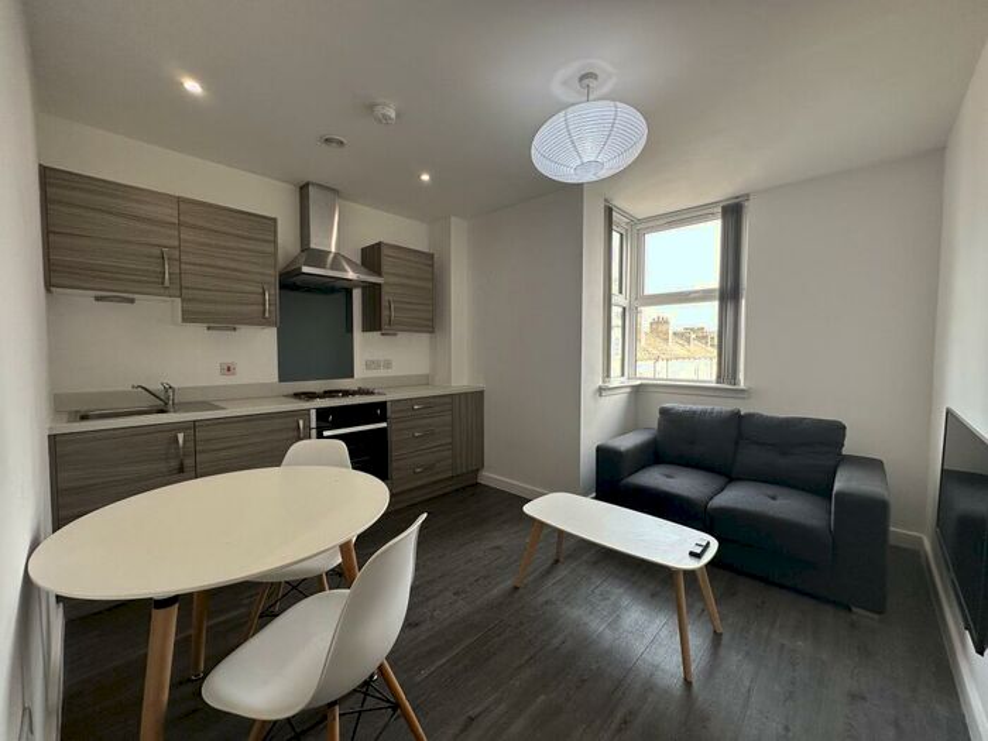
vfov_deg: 85.7
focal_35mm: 14
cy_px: 370
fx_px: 400
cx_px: 494
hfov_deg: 102.1
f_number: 2.2
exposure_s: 1/99
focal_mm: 2.22
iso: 100
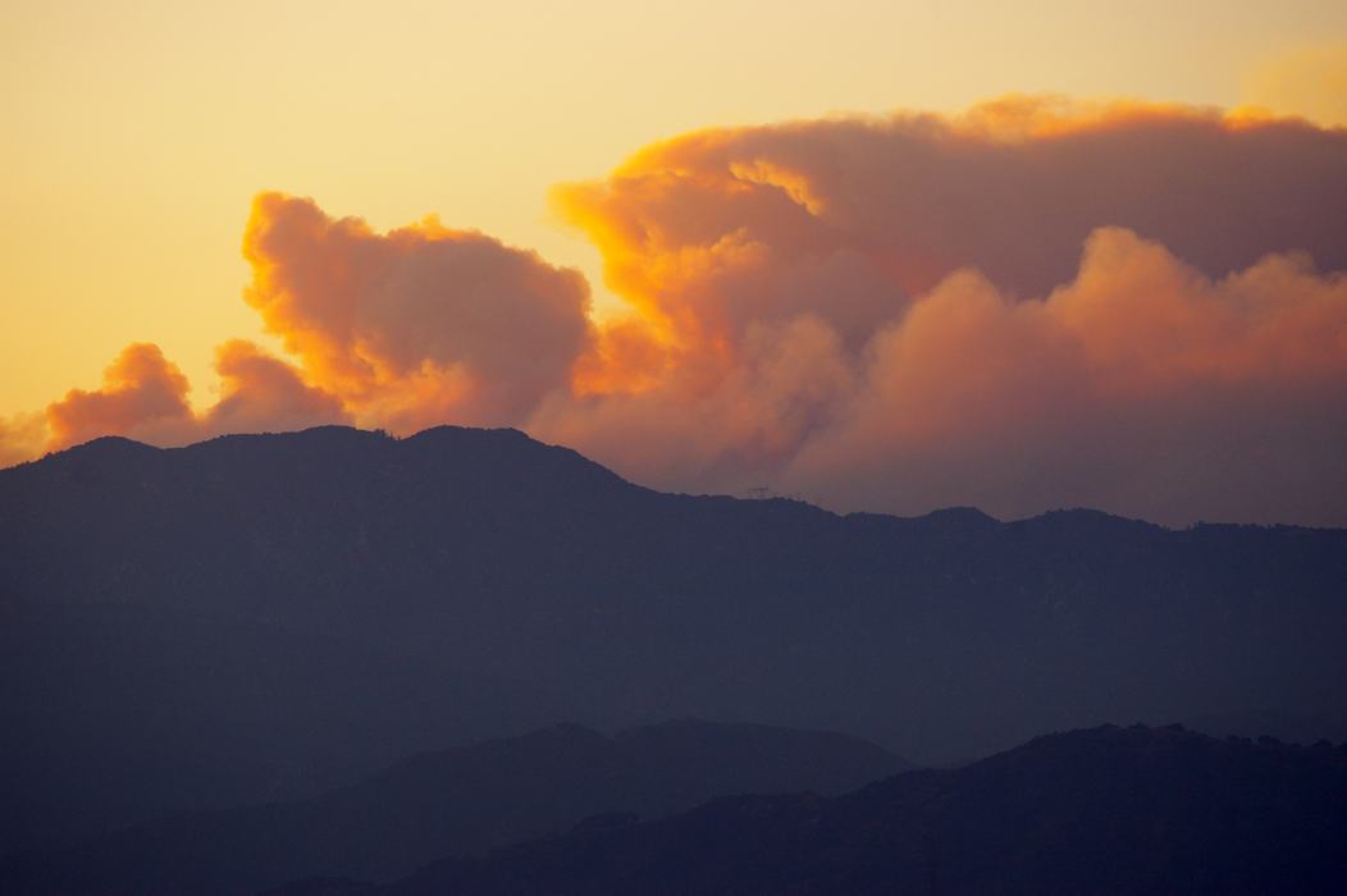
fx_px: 8974
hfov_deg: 8.6
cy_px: 448
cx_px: 674
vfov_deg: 5.7
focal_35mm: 240
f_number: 8
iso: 400
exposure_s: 1/180
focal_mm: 160
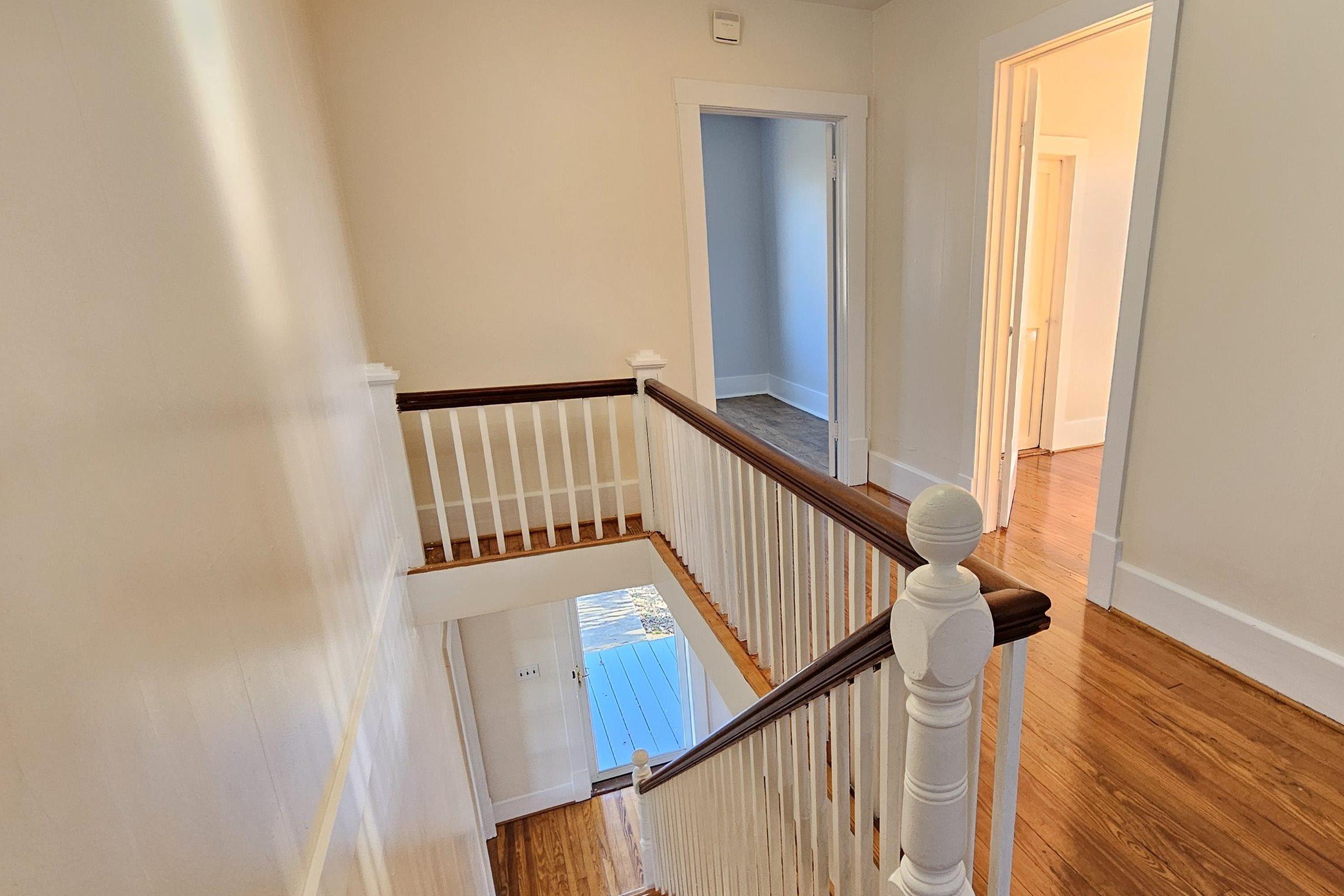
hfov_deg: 88.4
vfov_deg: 67.2
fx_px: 672
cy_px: 499
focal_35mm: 18
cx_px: 831
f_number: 2.2
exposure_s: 1/60
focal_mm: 2.2
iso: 250
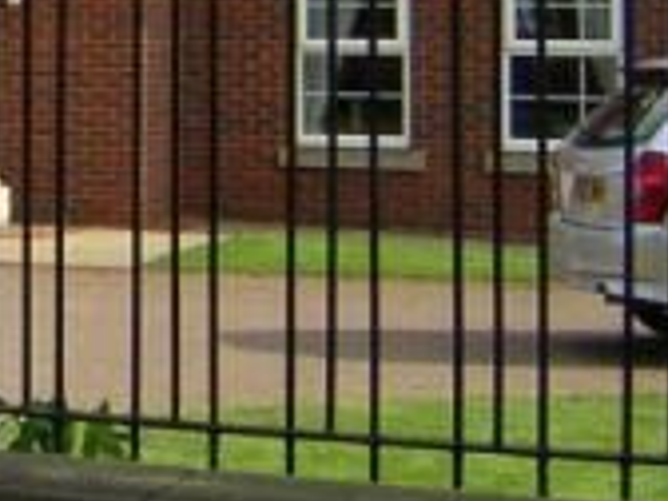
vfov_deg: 11.6
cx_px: -475
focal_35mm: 125
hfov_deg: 14.2
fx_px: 2412
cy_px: -109
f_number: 5.2
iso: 100
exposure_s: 1/195
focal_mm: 4.7
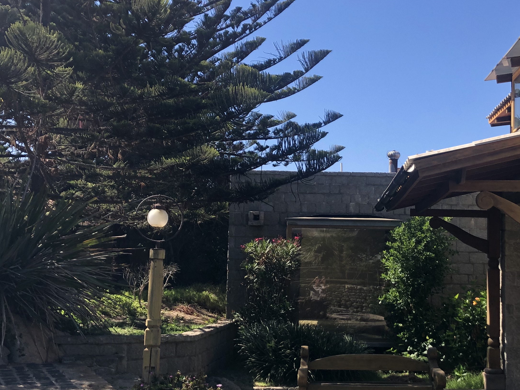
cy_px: 219
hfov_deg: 36.5
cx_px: 341
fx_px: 781
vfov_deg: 28.0
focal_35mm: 52
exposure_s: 1/941
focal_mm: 3.99
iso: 20
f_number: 1.8
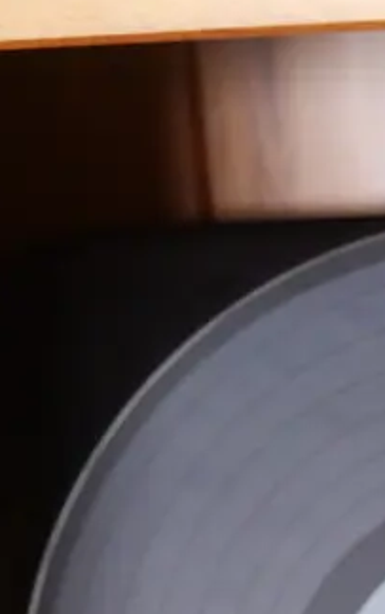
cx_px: 724
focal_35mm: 134
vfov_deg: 15.1
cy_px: 710
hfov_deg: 9.3
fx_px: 2246
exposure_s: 1/60
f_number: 4.4
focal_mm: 20
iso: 1250
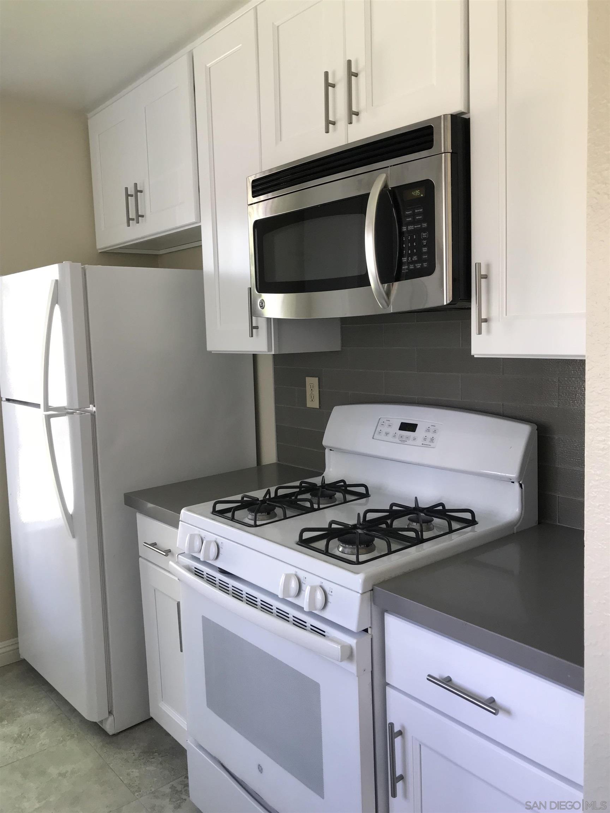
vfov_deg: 63.4
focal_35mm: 28
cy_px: 406
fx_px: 658
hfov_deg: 49.7
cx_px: 305
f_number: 1.8
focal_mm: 3.99
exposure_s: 1/45
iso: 50
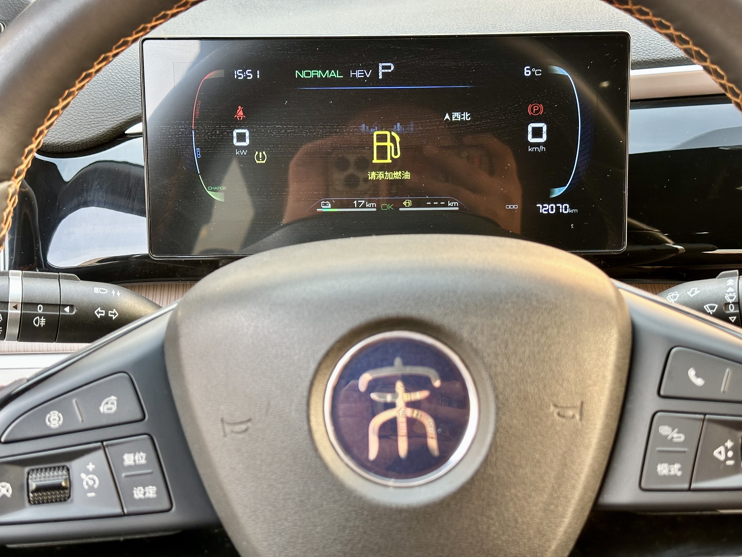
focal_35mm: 48
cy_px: 278
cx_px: 371
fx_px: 1029
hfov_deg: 39.7
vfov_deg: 30.3
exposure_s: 1/76
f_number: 1.78
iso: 80
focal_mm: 6.86
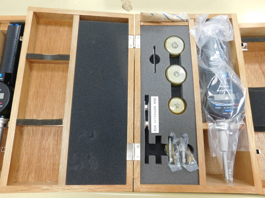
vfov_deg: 58.9
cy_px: 99
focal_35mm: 23
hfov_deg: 73.9
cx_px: 132
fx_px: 176
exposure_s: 1/30
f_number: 3
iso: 280
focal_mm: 4
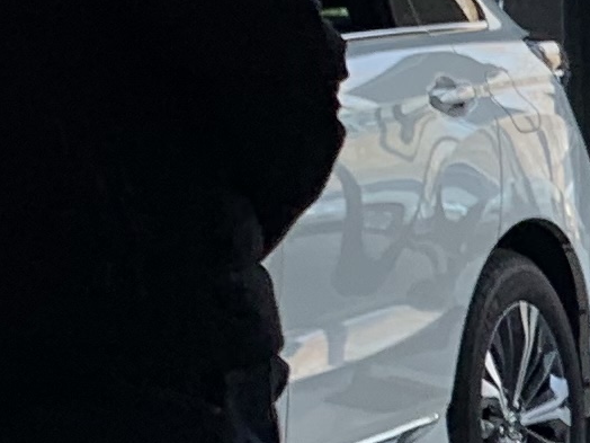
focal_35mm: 200
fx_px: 3409
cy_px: 428
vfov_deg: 7.4
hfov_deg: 8.2
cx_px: 1872
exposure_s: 1/258
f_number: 1.8
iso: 25
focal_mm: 4.25
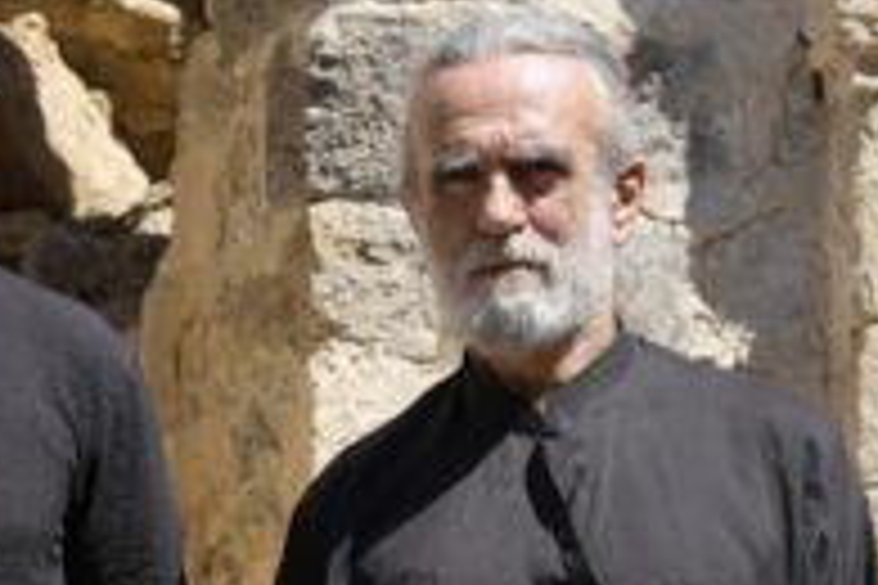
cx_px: -72
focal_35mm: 130
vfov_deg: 10.4
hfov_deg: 15.4
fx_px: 3170
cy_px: 675
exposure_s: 1/500
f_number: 4.5
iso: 100
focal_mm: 33
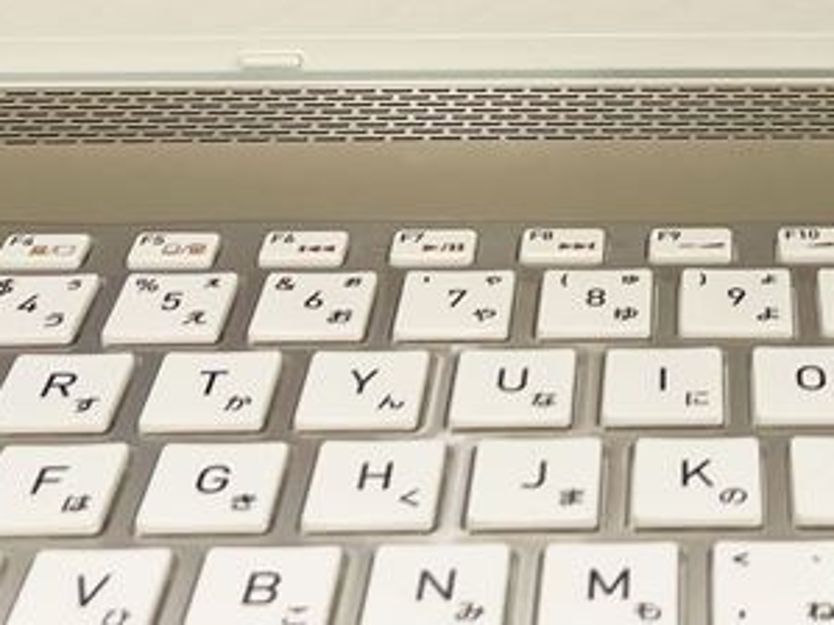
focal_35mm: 89
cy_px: -379
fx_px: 2143
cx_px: 728
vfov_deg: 15.1
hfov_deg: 21.6
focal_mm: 4.2
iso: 64
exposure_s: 1/120
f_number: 1.6
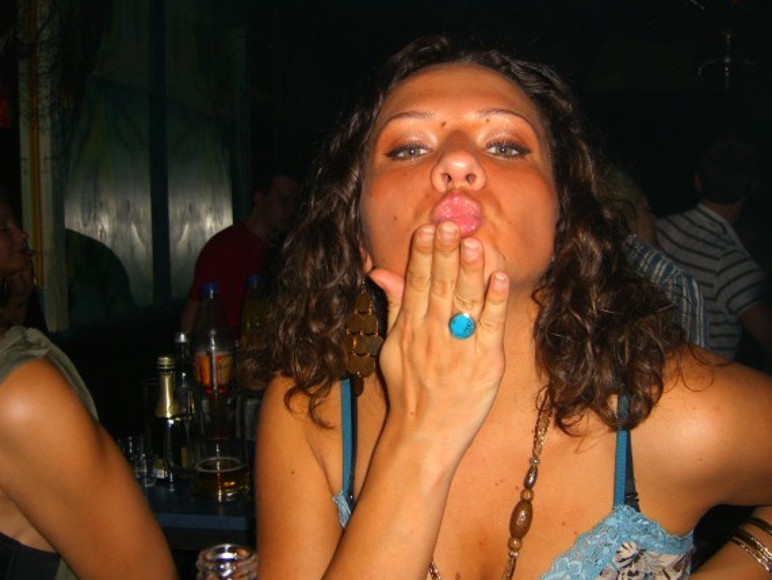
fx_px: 892
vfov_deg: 36.0
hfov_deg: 46.8
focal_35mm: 40
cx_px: 385
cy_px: 293
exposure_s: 1/60
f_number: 2.8
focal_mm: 7.9
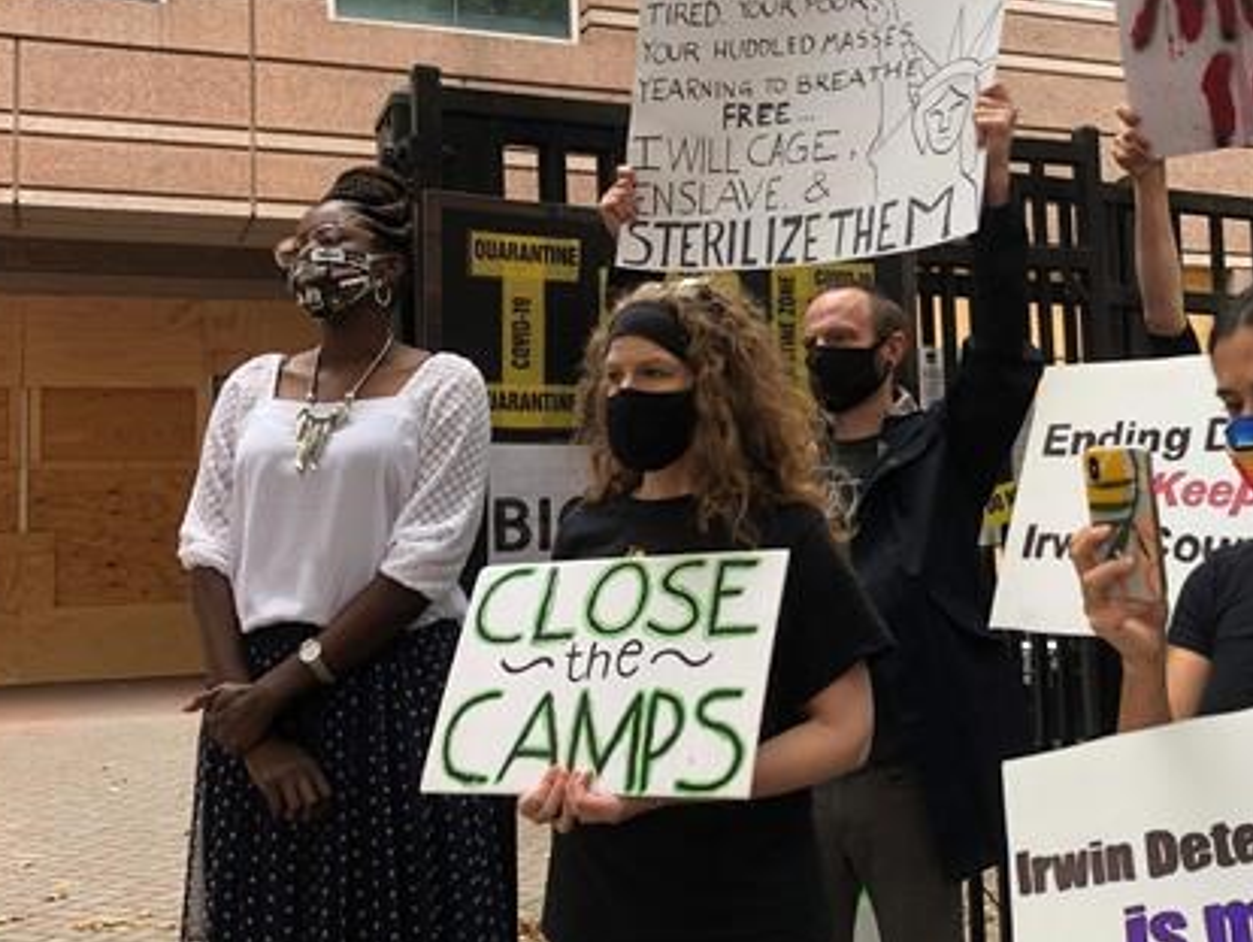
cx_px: 748
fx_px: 1594
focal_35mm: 44
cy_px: 409
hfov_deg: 42.7
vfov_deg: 32.9
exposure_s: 1/120
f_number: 1.8
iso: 32
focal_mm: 3.99
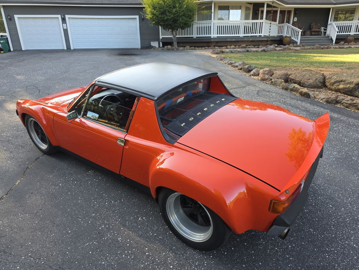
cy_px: 135
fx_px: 239
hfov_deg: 73.9
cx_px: 180
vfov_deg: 58.9
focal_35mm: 23
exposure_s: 1/182
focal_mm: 6.3
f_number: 1.7
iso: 32
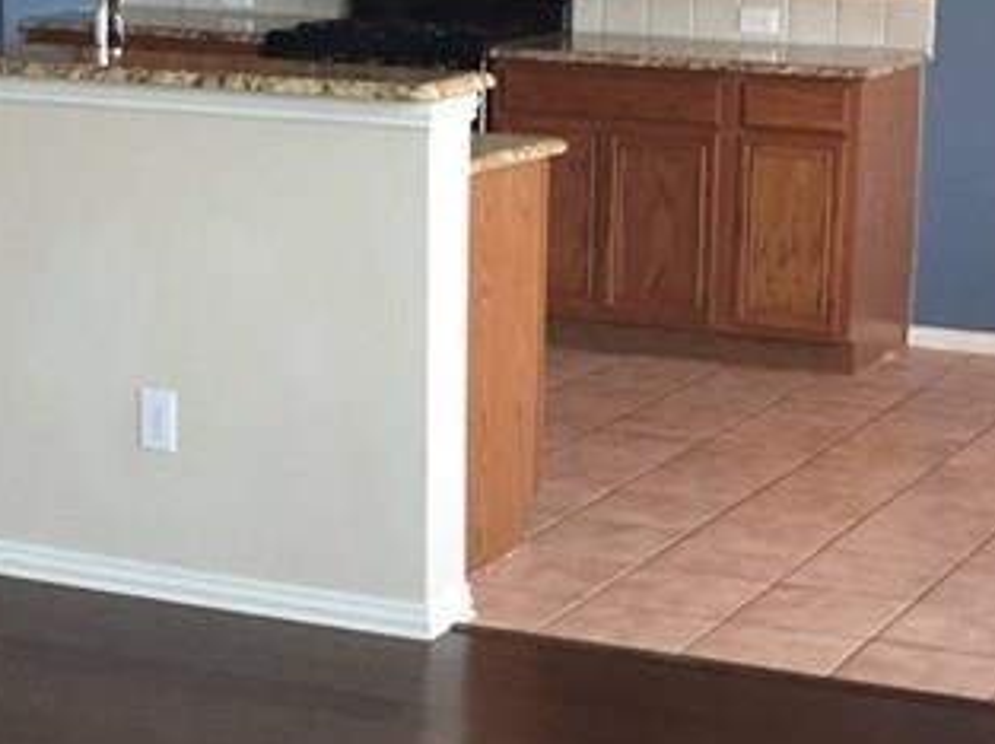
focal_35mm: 95
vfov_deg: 15.5
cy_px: 375
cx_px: 486
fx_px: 2728
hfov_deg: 20.7
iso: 100
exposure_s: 1/30
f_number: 2.2
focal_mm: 4.15
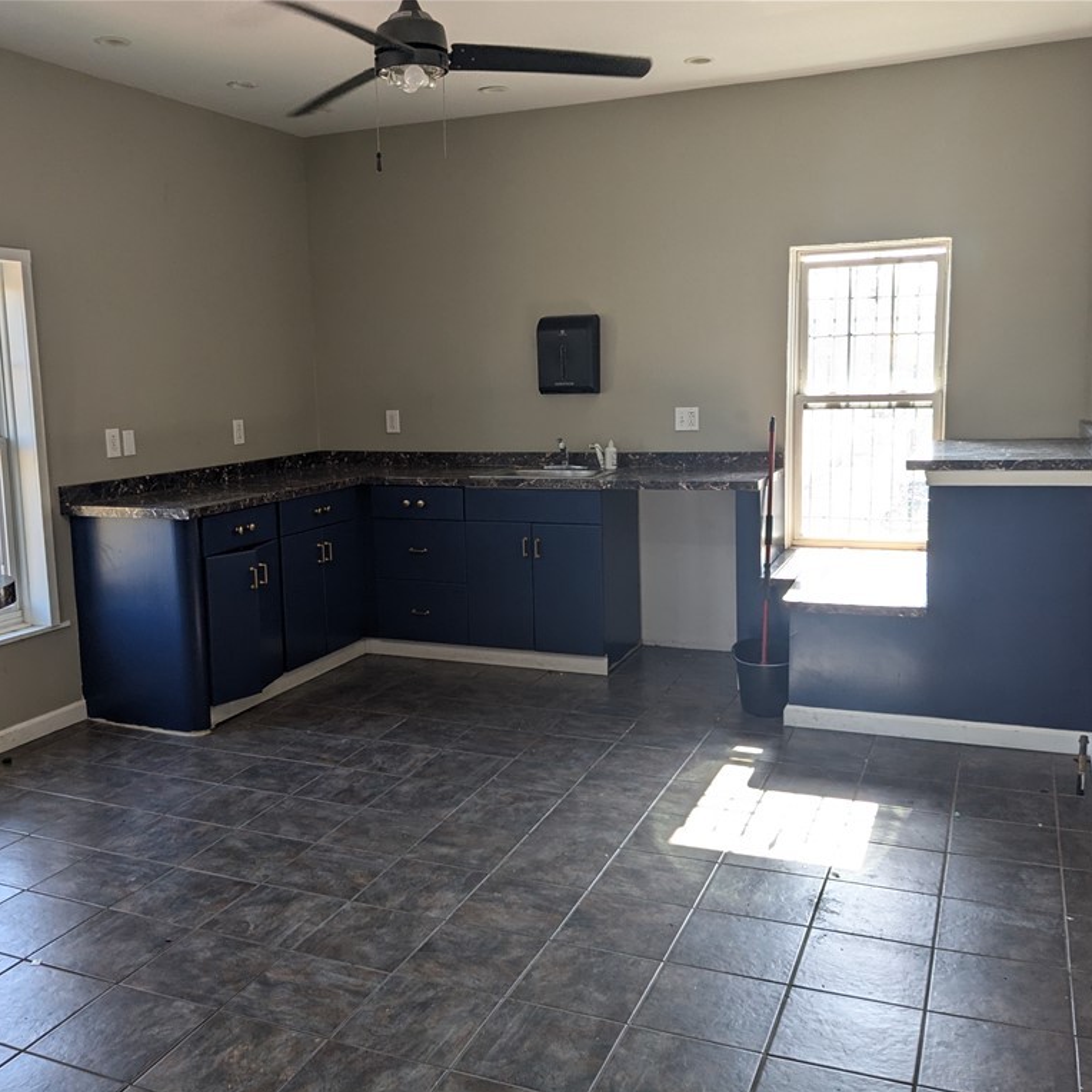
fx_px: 1142
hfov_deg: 51.0
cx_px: 477
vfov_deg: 51.1
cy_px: 547
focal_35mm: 32
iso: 66
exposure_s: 1/120
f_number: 1.73
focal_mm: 4.38
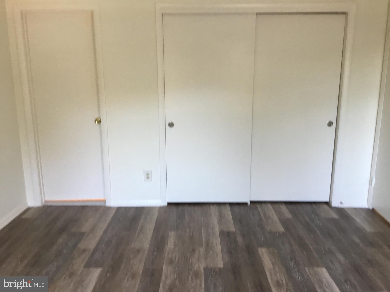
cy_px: 146
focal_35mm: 31
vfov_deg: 45.4
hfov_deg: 58.4
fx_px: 349
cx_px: 195
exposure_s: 1/30
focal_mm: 3.3
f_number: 2.4
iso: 50
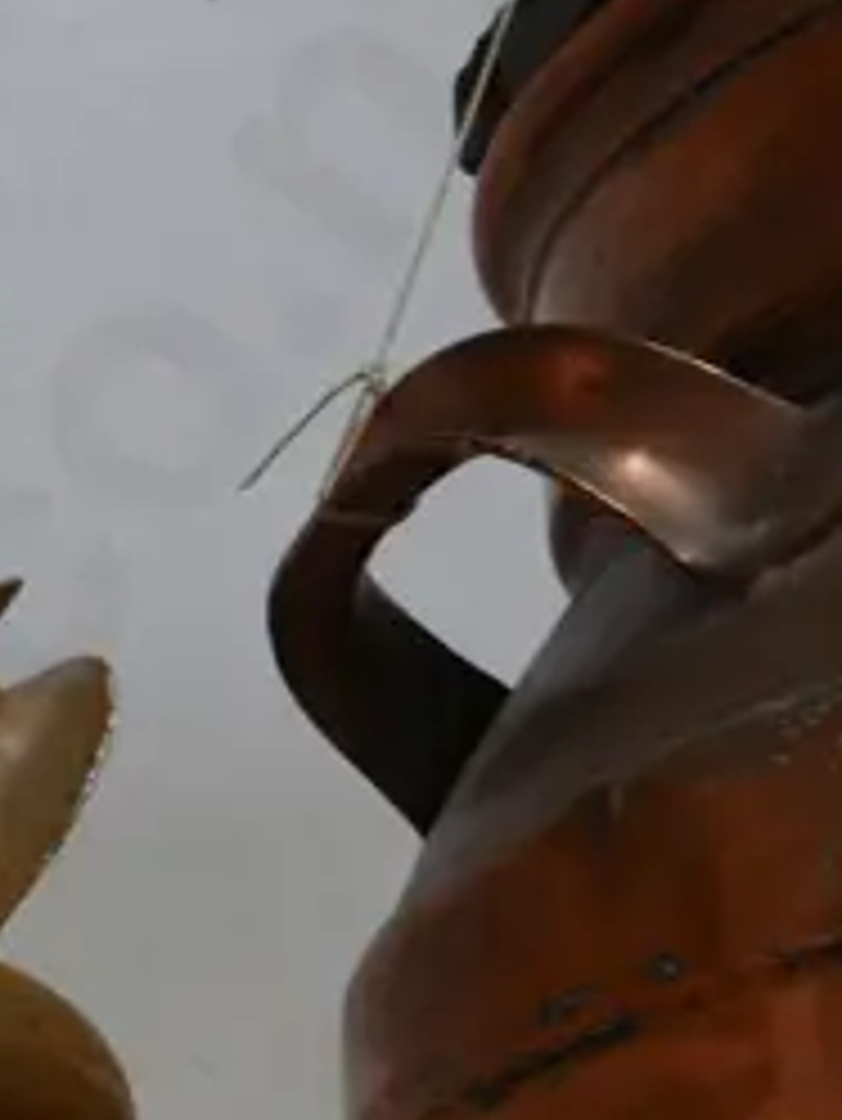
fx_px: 4537
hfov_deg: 9.8
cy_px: 1741
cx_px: -849
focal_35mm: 140
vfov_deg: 13.2
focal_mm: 17
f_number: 4.5
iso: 200
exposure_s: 1/60
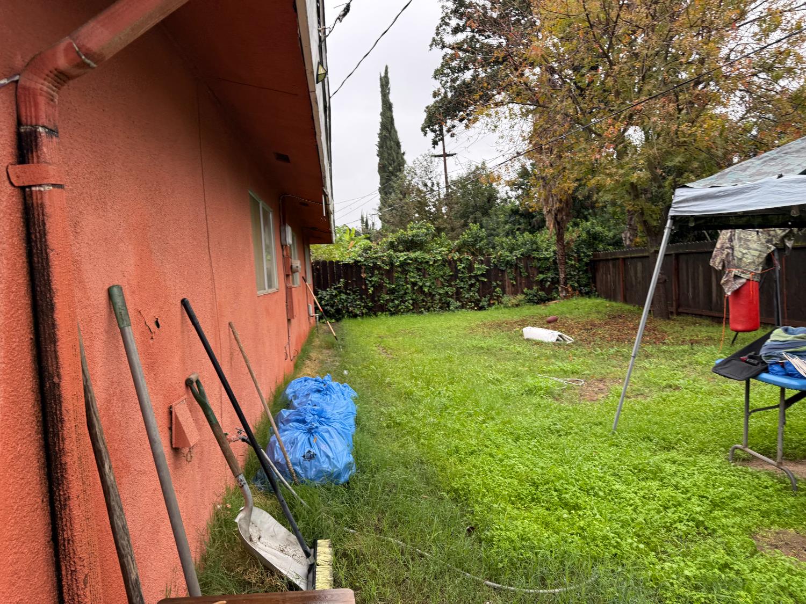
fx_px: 559
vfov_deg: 56.8
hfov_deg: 71.6
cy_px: 302
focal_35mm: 24
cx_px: 403
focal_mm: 6.76
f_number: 1.78
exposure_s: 1/290
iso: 100
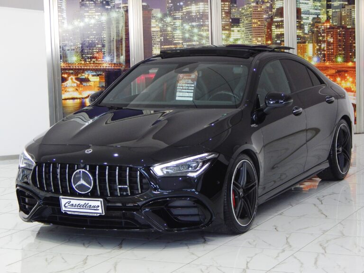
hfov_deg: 21.1
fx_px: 978
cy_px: 136
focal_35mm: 93
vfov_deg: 15.9
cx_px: 182
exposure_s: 1/30
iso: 280
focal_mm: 16.6
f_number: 4.4
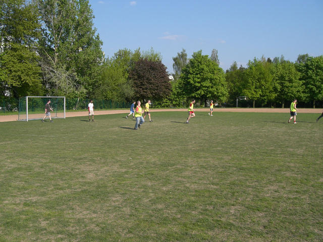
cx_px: 162
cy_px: 121
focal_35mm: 38
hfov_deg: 49.0
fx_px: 355
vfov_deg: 37.7
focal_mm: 6.3
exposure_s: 1/500
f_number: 4.4
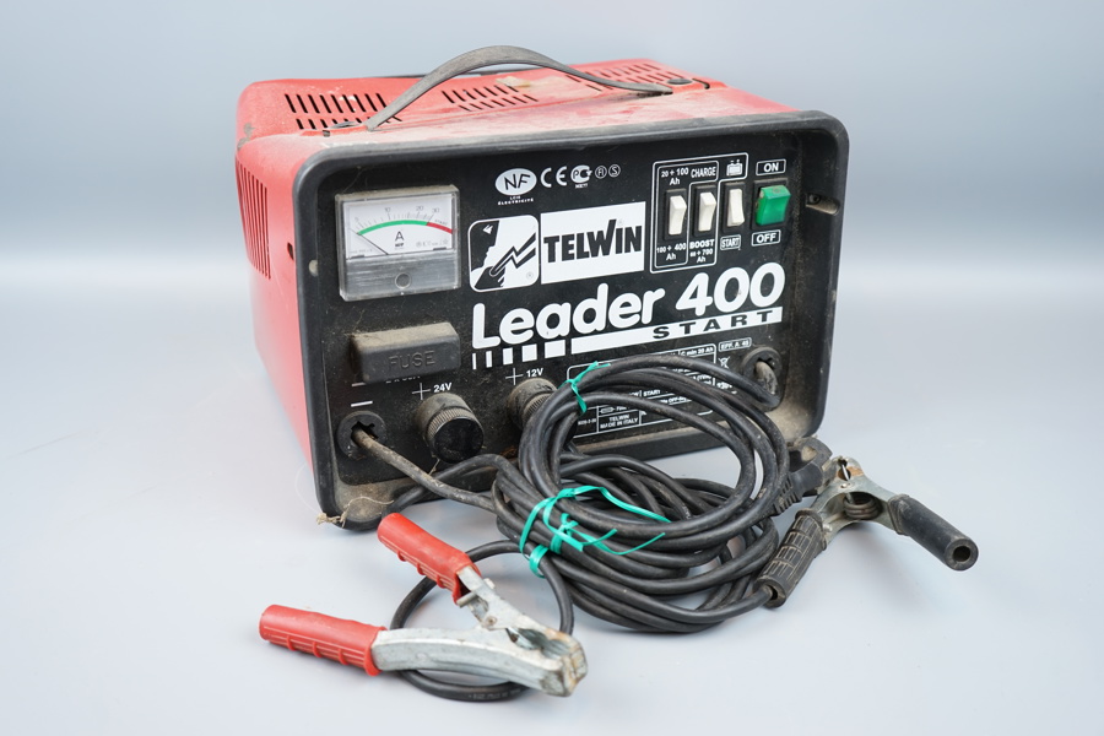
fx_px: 1135
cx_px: 552
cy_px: 368
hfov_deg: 51.9
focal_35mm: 37
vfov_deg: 35.9
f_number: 4
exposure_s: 1/60
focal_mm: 37
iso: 200
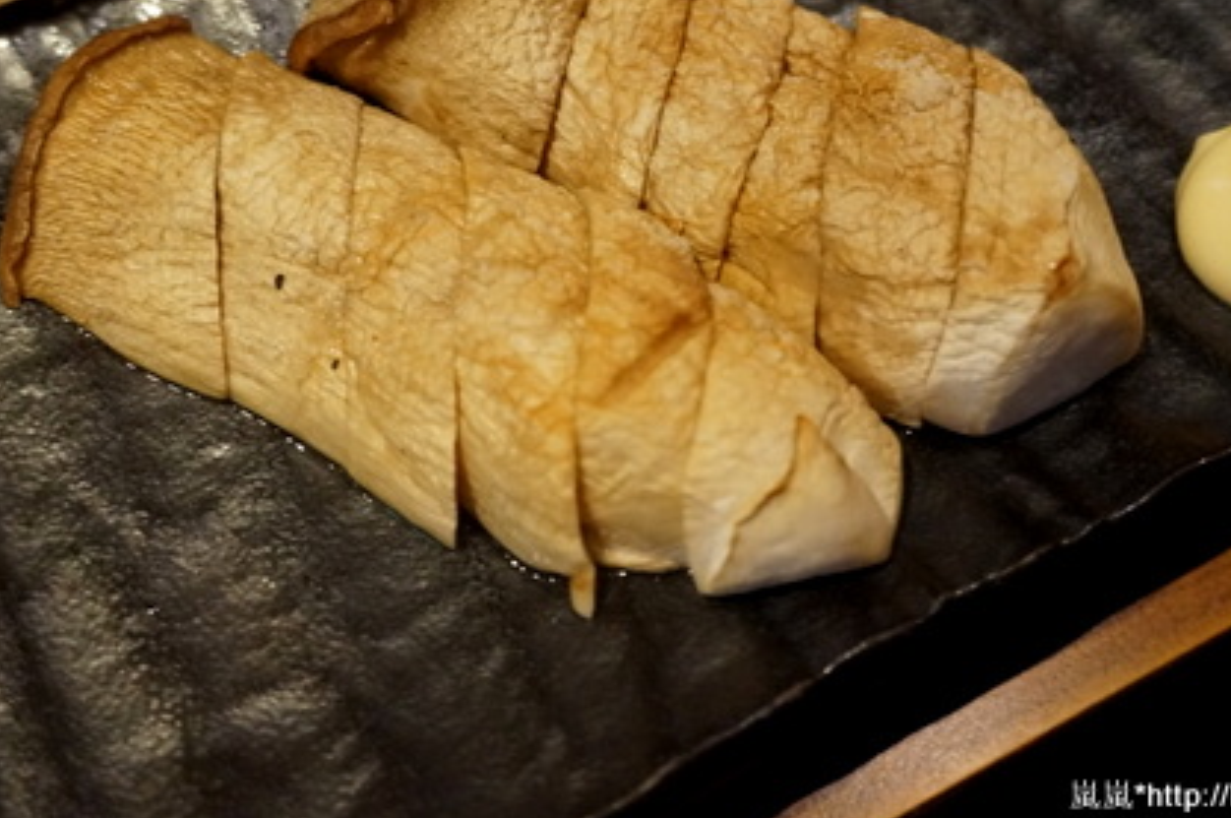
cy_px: 226
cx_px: 679
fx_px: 1571
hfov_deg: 42.7
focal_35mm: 46
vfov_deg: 28.8
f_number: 4
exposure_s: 1/25
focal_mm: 20
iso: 3200
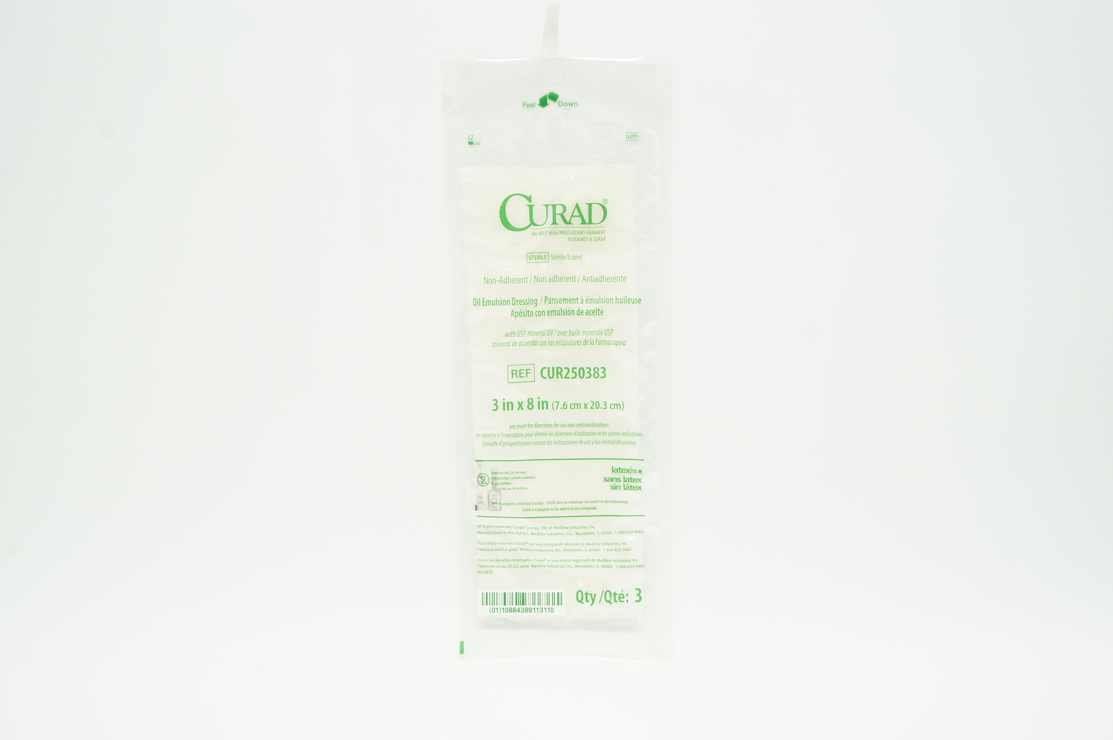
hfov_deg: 57.3
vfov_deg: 39.9
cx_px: 556
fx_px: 1019
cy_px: 370
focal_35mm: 33
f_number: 11
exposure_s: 1/15
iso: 400
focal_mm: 22
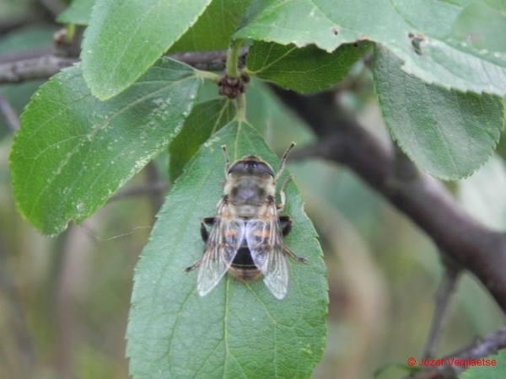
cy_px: 190
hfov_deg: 13.7
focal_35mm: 144
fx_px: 2105
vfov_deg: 10.3
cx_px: 253
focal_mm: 25.7
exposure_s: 1/29.7
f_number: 4.5
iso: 400
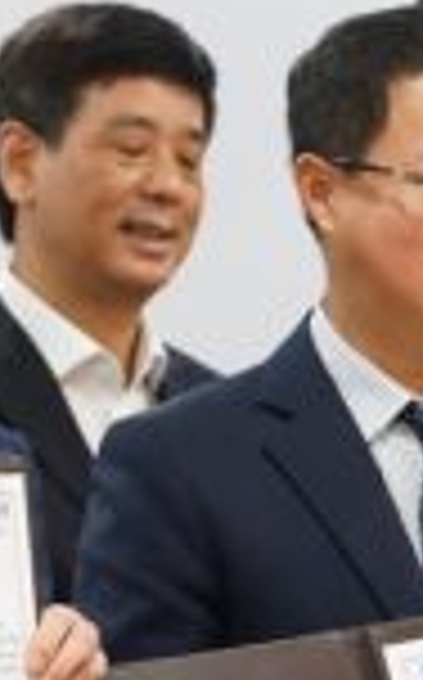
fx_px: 9378
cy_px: 574
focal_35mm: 507
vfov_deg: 4.1
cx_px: -171
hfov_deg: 2.6
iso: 5000
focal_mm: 117
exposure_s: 1/100
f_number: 5
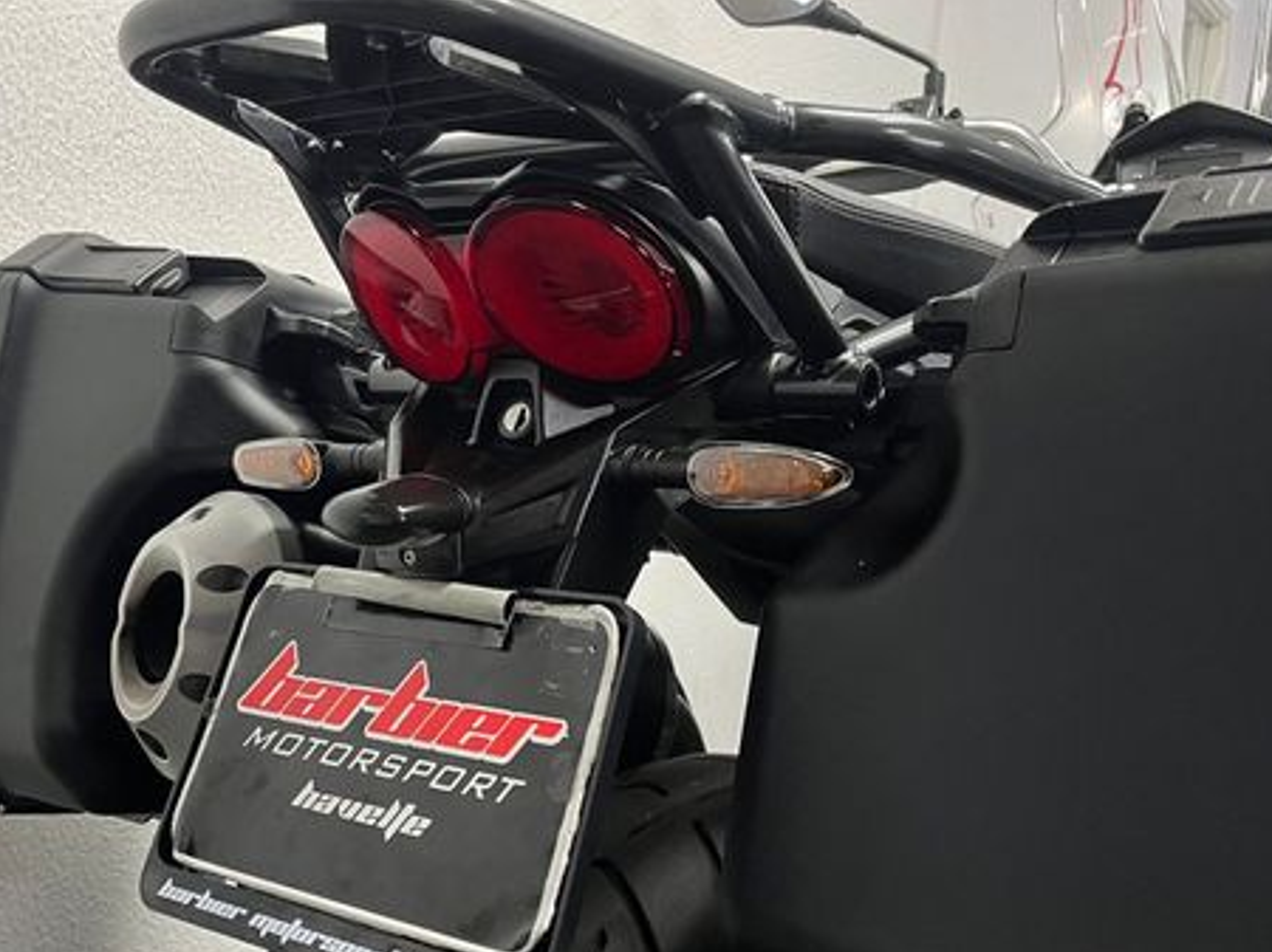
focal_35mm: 37
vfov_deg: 38.6
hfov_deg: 49.5
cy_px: 537
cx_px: 447
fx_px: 1359
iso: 160
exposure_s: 1/50
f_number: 1.6
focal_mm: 5.1
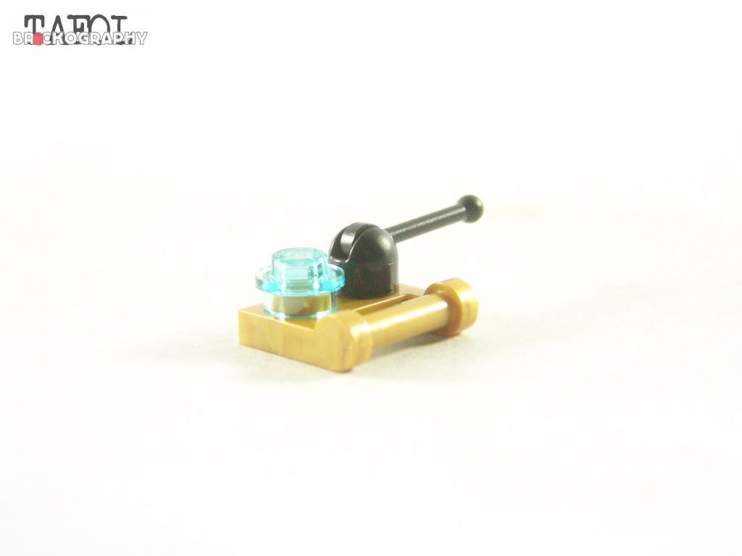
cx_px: 371
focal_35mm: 82
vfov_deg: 18.0
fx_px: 1758
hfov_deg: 23.8
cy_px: 278
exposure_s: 1/60
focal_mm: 13.7
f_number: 3.2
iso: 400
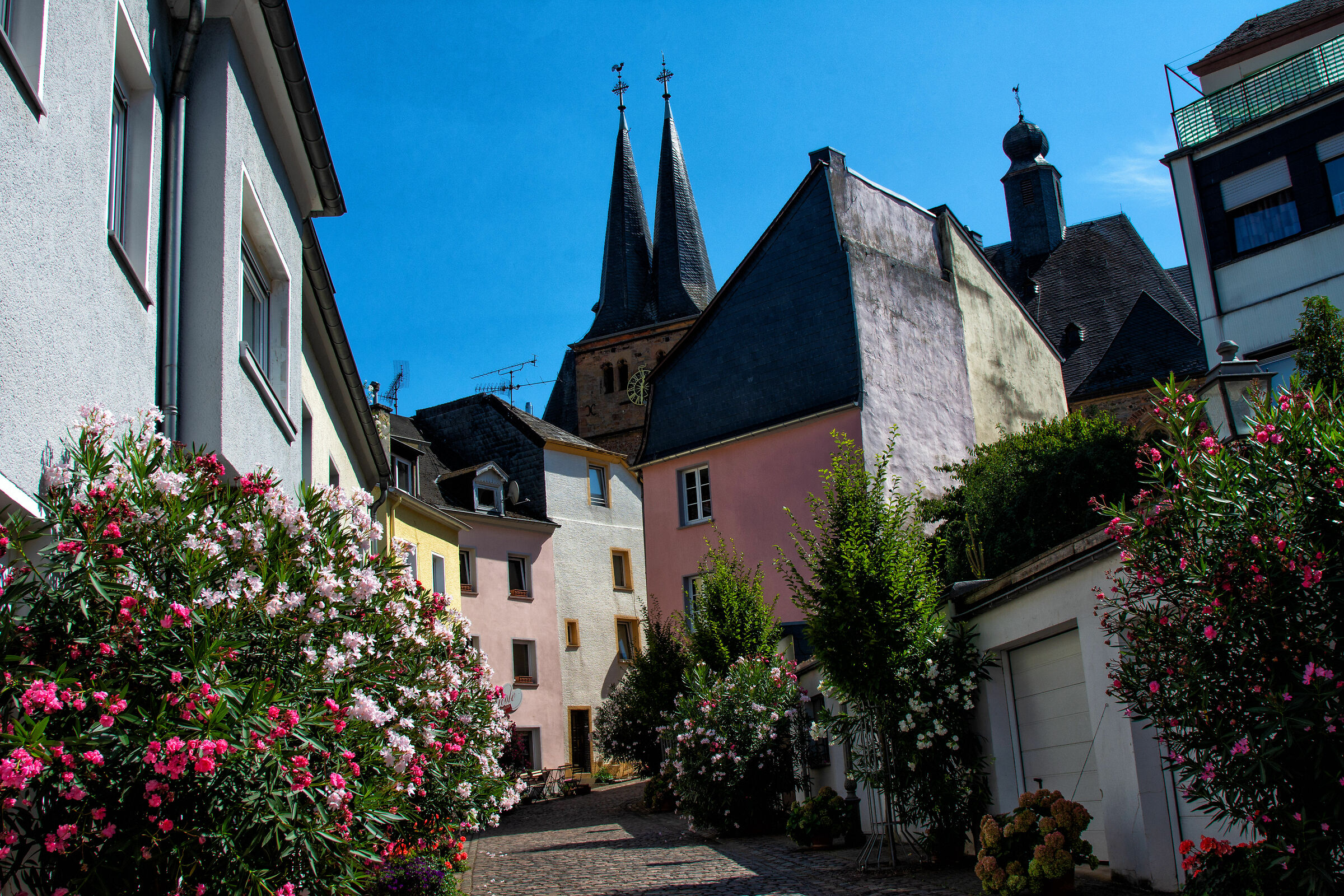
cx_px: 672
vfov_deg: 36.9
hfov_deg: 53.1
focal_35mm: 36
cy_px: 448
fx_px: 1344
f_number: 8
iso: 100
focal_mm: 24
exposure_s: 1/500
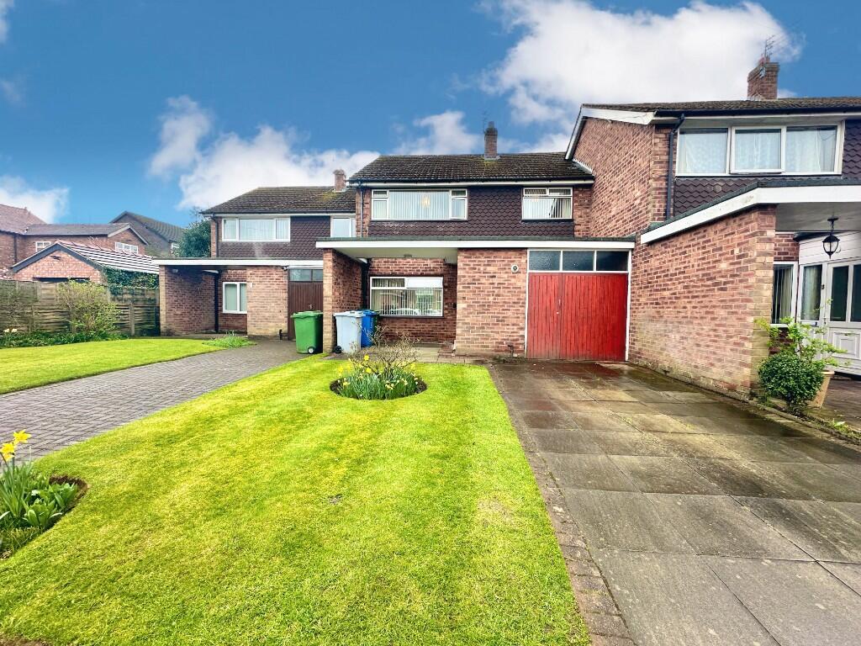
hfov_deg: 102.1
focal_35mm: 14
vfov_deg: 85.7
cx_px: 430
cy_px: 323
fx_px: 348
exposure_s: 1/99
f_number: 2.2
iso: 80
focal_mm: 2.22
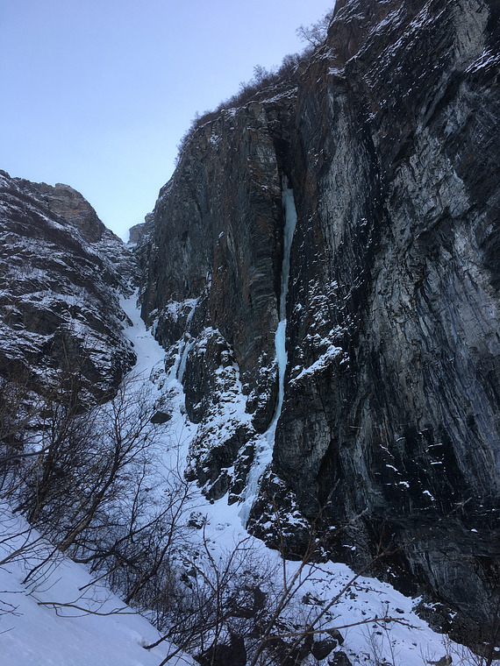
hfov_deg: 48.2
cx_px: 250
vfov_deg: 61.7
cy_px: 333
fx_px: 559
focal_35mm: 29
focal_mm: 4.15
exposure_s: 1/130
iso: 25
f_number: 2.2
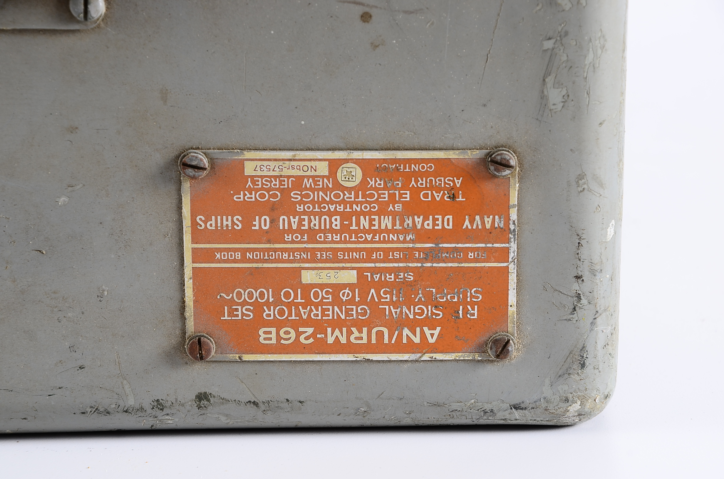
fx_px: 3161
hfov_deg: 13.1
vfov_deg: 8.7
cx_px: 362
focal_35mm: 158
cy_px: 240
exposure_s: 1/125
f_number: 10
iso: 100
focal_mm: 105
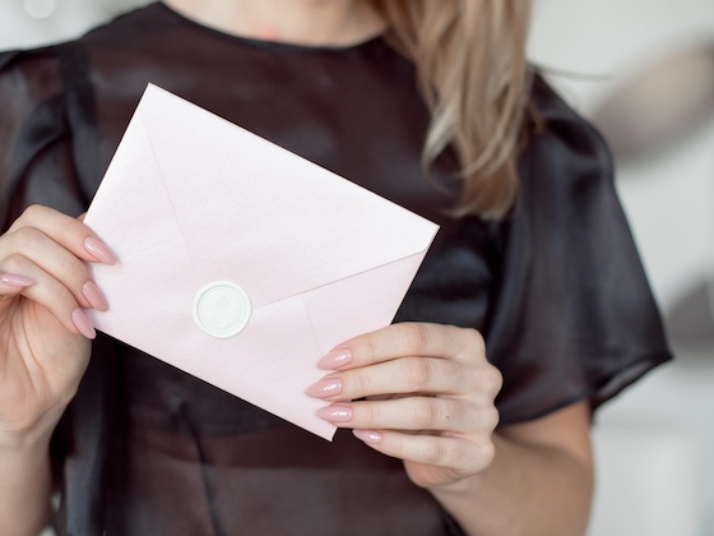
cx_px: 230
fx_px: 1506
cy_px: 304
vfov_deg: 20.2
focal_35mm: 73
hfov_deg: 26.5
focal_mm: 50
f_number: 2.5
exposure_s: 1/200
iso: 200
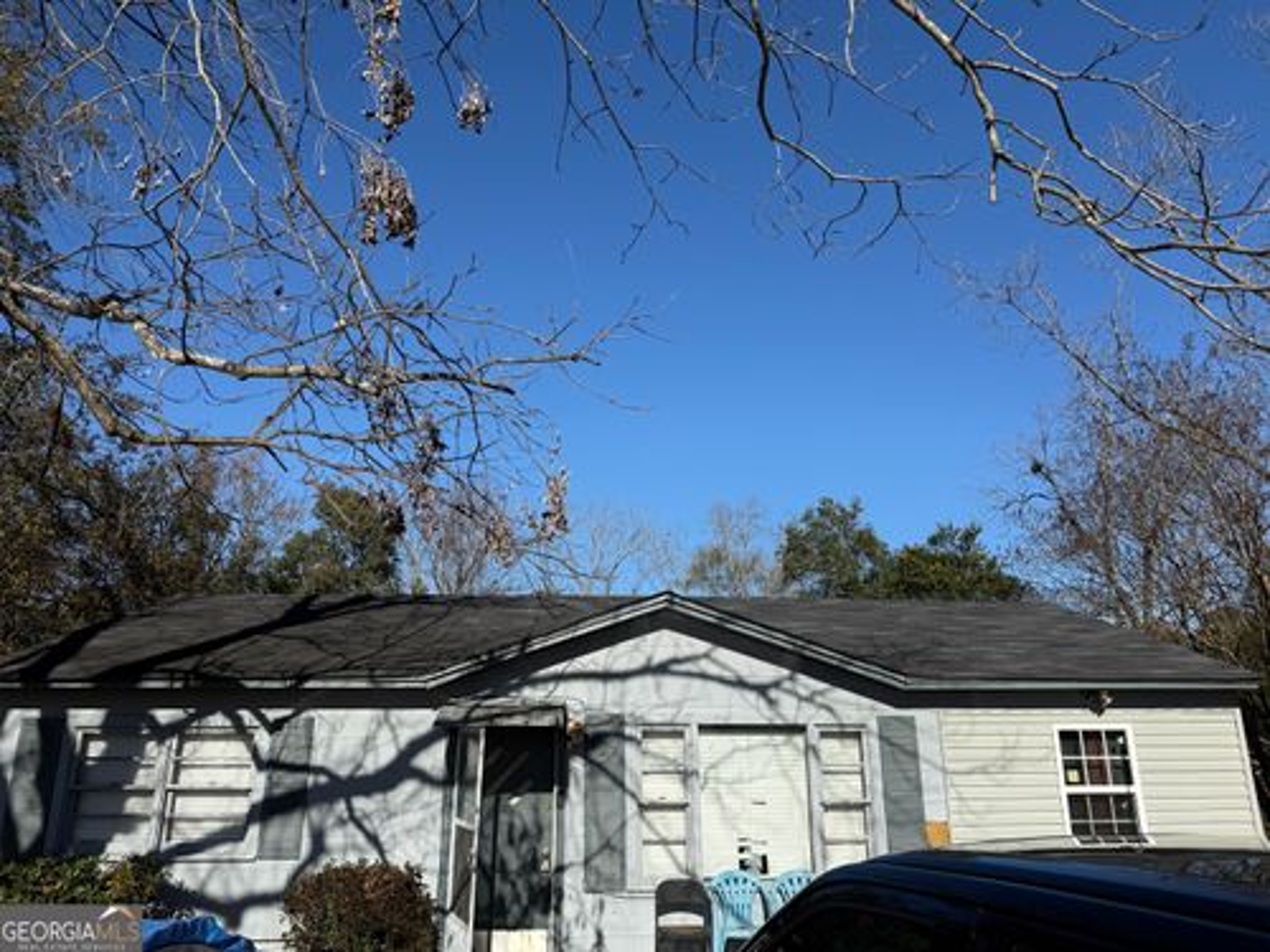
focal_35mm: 24
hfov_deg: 71.6
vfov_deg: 56.8
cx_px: 635
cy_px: 476
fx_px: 881
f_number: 1.78
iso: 80
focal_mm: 6.76
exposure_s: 1/5714
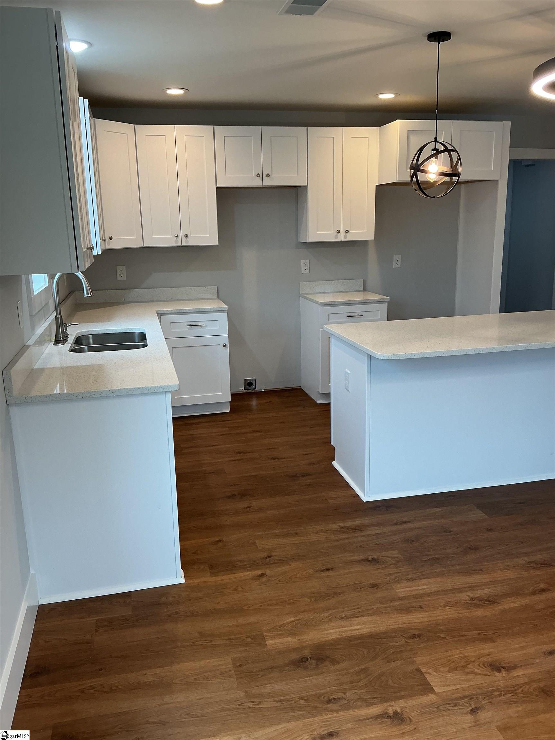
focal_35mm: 29
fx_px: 620
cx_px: 278
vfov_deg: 61.7
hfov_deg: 48.2
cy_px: 370
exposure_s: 1/100
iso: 64
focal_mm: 3
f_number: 1.8
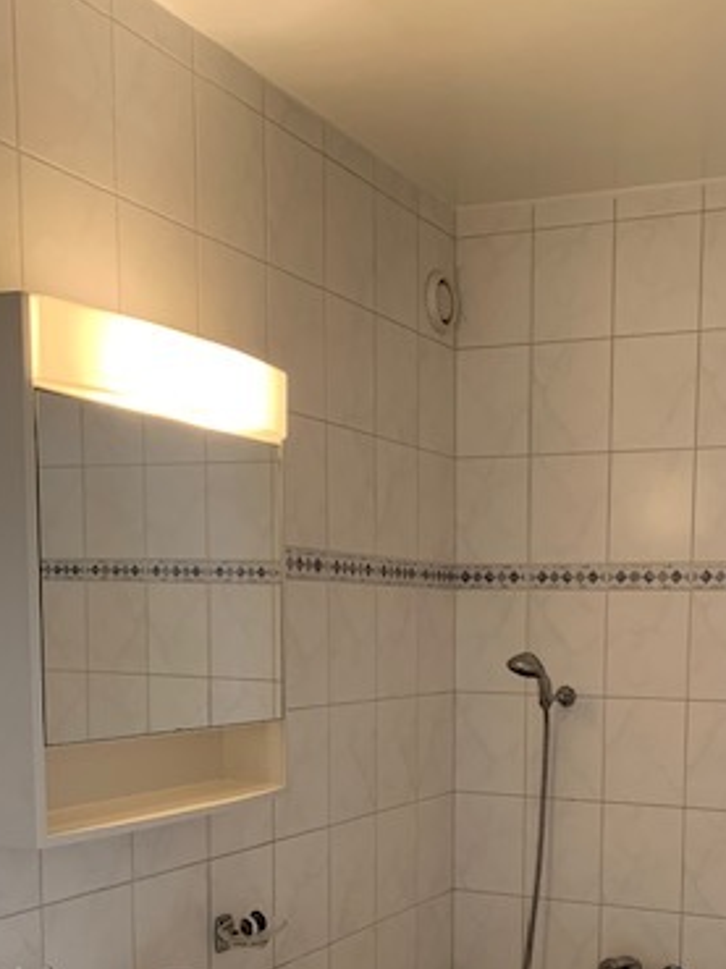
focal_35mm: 45
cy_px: 786
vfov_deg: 40.3
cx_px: 529
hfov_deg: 31.7
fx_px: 1260
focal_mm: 4.25
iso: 125
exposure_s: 1/50
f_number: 1.8
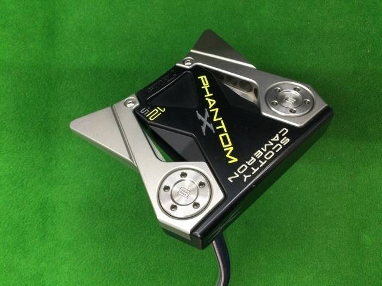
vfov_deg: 45.4
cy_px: 143
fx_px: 342
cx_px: 191
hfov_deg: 58.4
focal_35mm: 31
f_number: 2.4
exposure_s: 1/30
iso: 100
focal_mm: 3.3
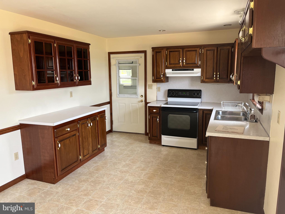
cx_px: 142
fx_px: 214
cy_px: 107
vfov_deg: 53.1
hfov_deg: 67.3
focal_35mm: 26
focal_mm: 5.1
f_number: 1.6
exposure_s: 1/121
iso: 100
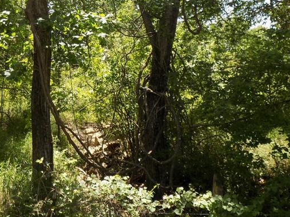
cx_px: 129
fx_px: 385
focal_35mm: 46
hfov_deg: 41.2
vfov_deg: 31.4
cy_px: 86
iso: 80
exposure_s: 1/250
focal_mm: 4
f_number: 3.1
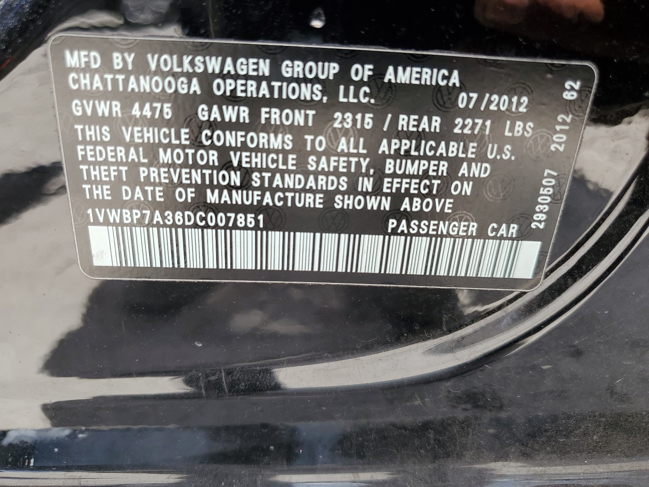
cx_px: 324
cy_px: 244
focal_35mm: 26
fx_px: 487
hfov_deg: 67.3
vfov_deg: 53.1
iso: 50
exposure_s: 1/556
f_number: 1.5
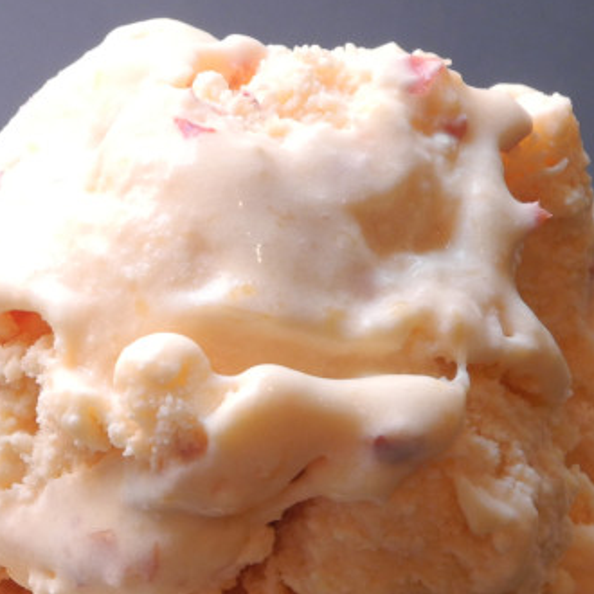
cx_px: 49
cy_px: 666
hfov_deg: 4.7
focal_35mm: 370
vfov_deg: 4.7
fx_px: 7183
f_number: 5
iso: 152
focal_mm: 28.9
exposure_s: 1/30
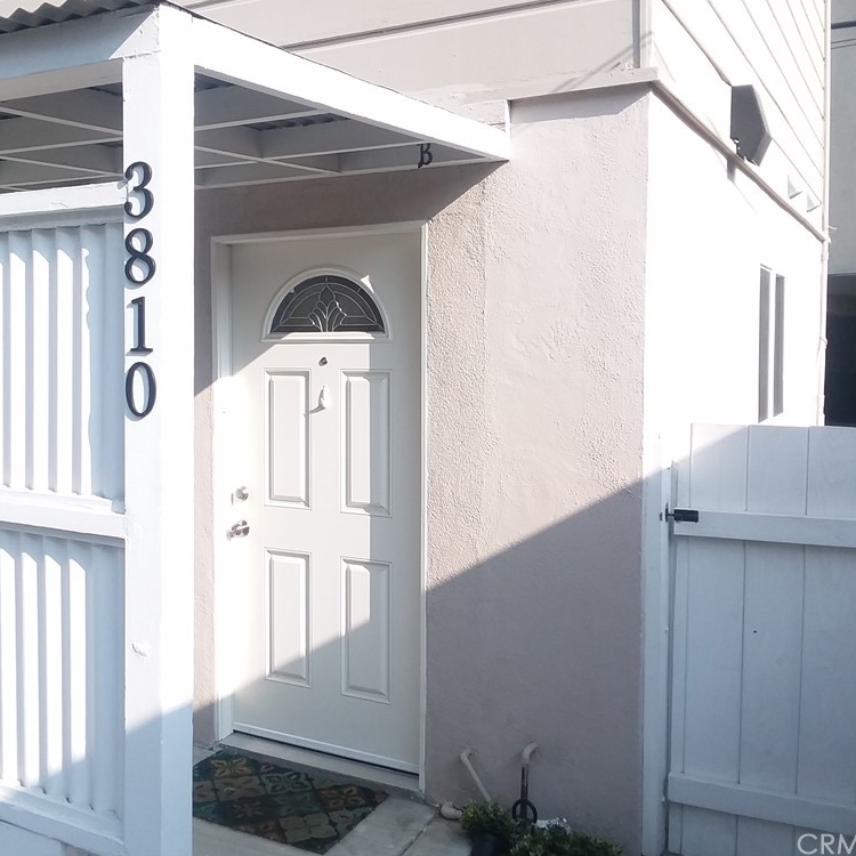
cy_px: 422
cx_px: 313
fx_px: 979
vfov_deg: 47.2
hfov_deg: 46.7
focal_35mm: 35
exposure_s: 1/717
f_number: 1.9
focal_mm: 2.47
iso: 40
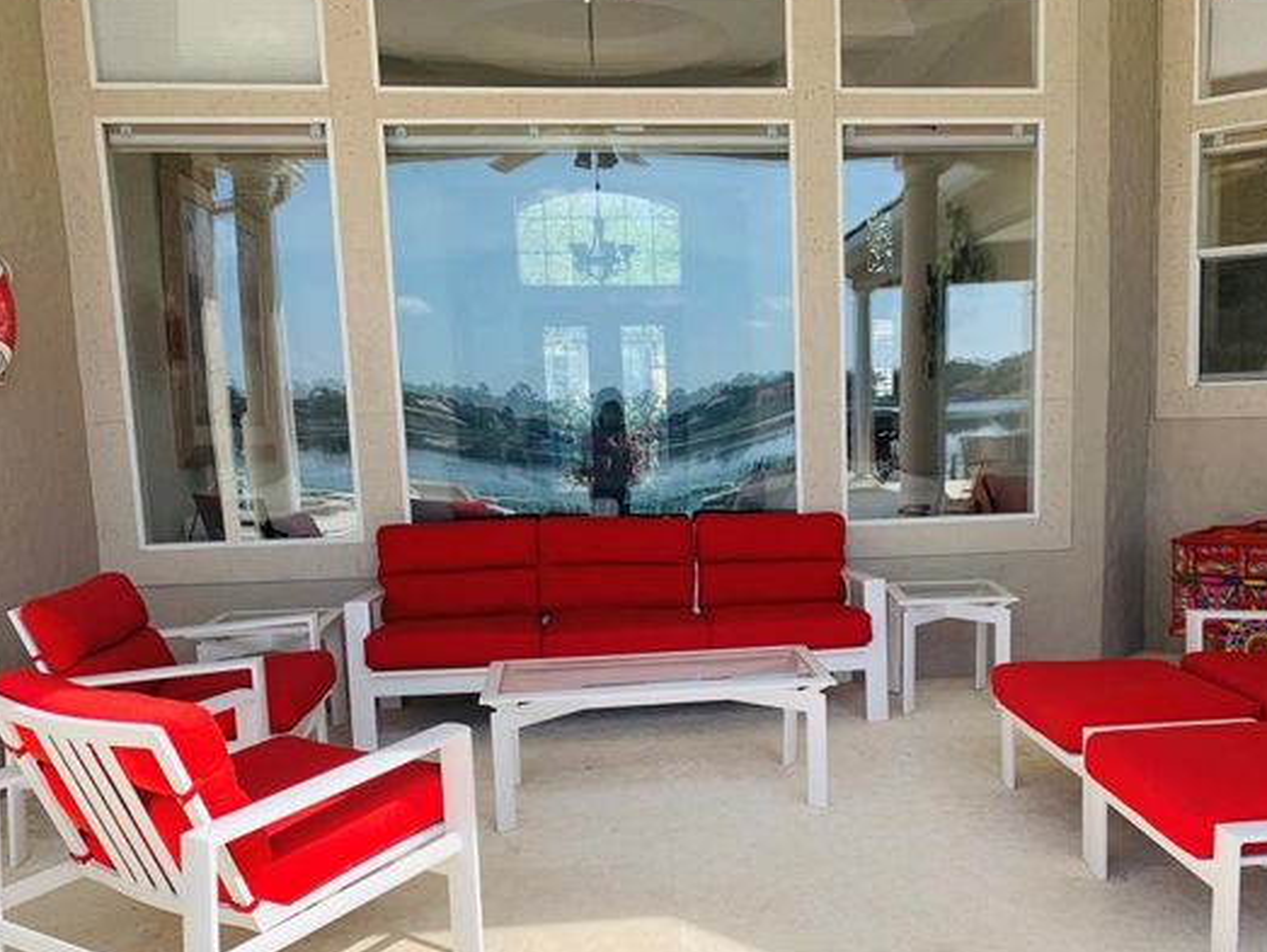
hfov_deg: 52.3
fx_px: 1282
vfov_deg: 40.4
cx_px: 757
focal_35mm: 35
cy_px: 603
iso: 25
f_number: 1.8
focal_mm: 4.25
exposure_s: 1/1748
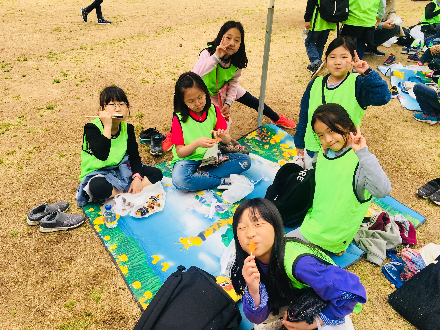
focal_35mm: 30
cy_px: 167
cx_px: 227
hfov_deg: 60.0
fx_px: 381
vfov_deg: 46.8
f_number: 2.2
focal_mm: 4.15
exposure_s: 1/478
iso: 25
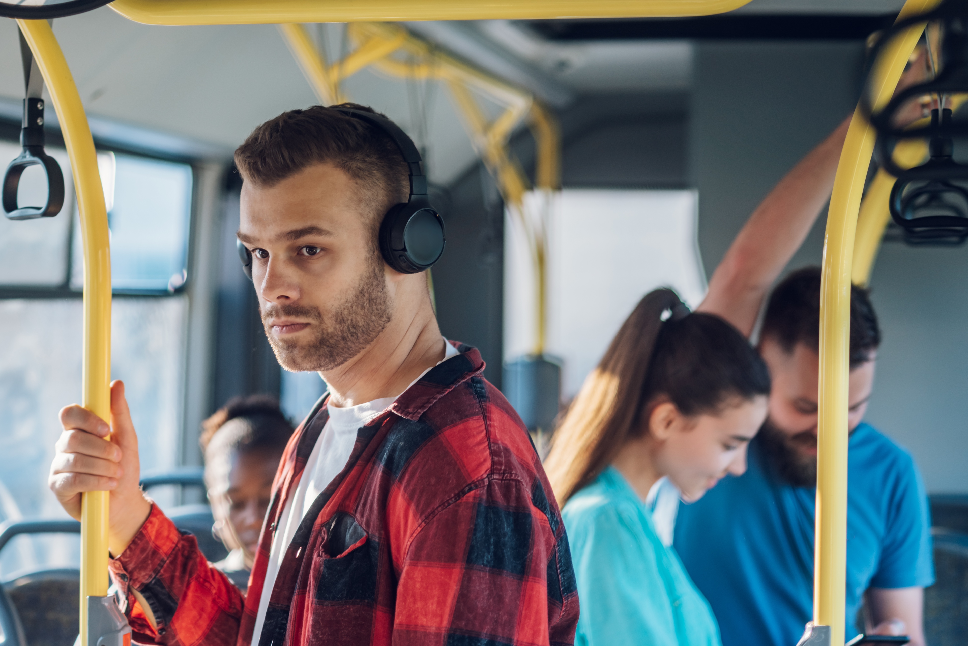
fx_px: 2502
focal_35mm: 93
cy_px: 335
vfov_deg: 14.7
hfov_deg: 21.9
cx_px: 447
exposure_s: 1/200
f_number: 3.2
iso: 100
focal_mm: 85
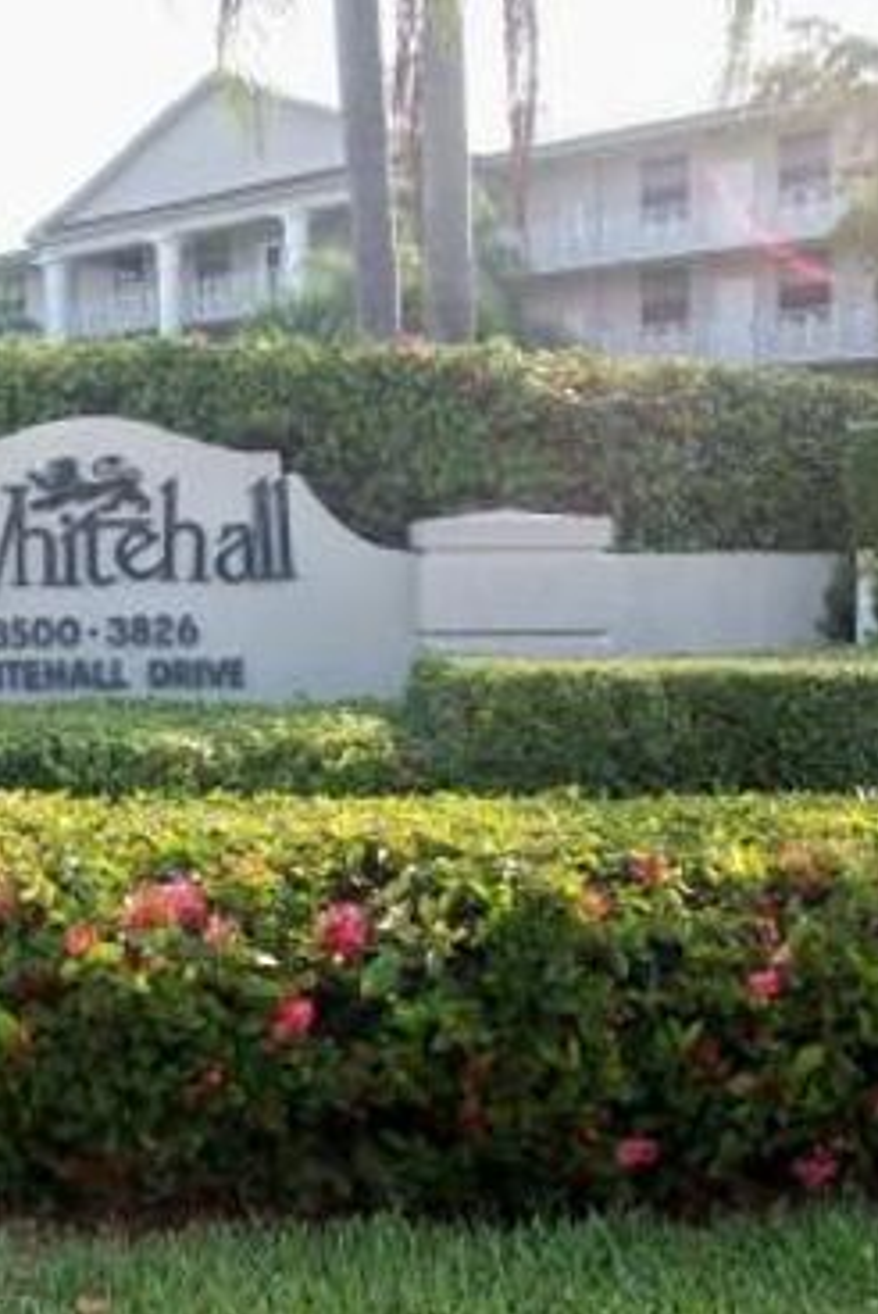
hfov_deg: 27.8
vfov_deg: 41.1
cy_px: 655
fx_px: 1753
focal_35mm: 48
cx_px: 243
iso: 64
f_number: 2.8
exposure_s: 1/265
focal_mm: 5.7
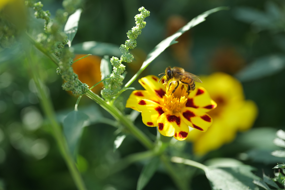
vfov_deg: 13.0
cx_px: 142
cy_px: 95
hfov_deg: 19.5
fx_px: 831
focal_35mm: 105
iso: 400
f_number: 4
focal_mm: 105
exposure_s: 1/250
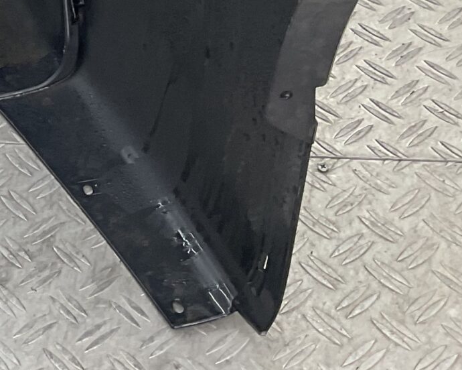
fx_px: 1436
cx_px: -246
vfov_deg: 13.6
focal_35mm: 105
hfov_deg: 16.5
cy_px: -214
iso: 25
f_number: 1.8
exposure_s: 1/100
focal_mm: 3
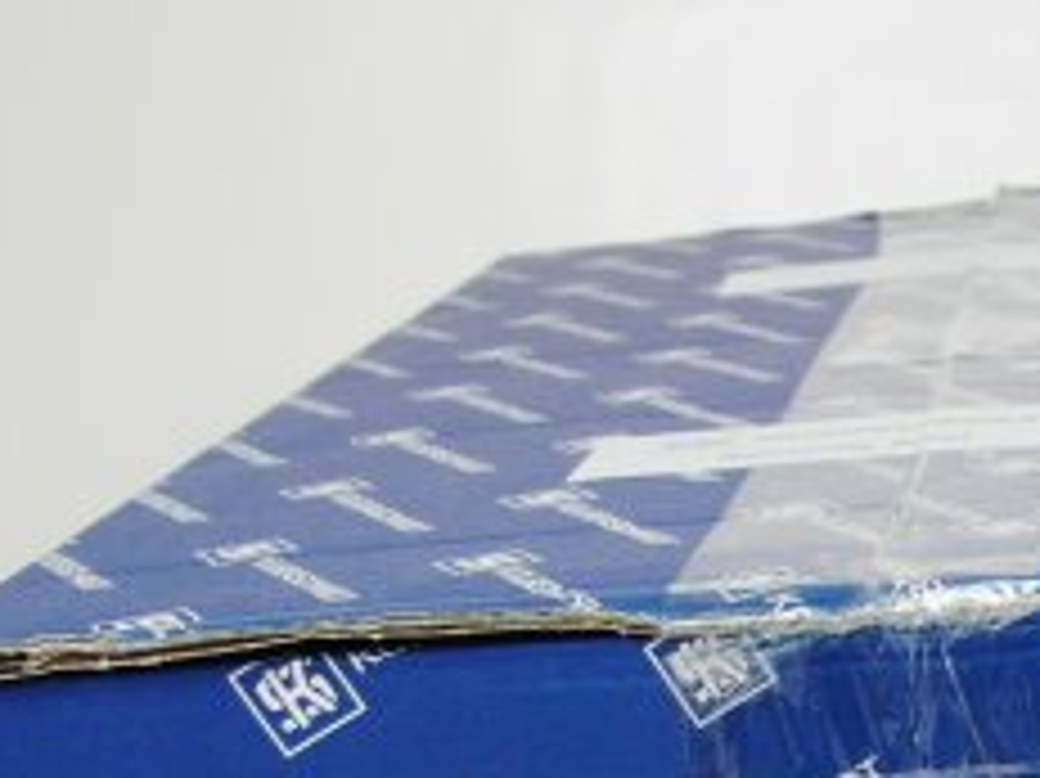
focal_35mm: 104
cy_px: 1232
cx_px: 1540
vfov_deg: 13.3
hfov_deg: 17.2
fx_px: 3123
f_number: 2.7
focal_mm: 6.5
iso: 100
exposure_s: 1/60
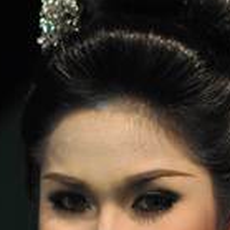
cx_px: 136
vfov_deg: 5.5
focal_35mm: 311
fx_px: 2338
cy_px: 453
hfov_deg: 5.6
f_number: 1.8
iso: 640
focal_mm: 50
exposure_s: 1/200
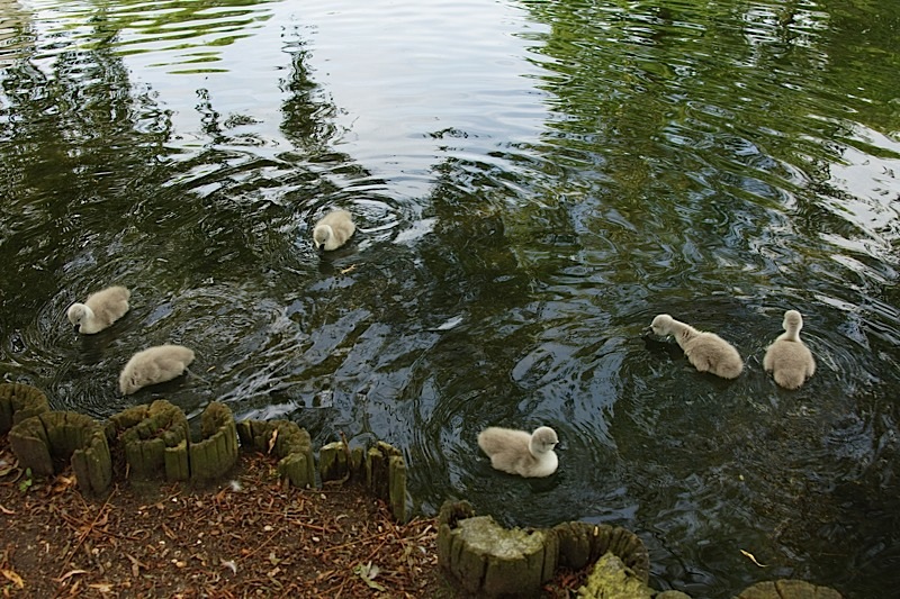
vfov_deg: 36.9
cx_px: 450
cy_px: 300
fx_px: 900
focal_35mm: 36
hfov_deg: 53.1
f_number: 4.5
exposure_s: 1/100
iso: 100
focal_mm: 24
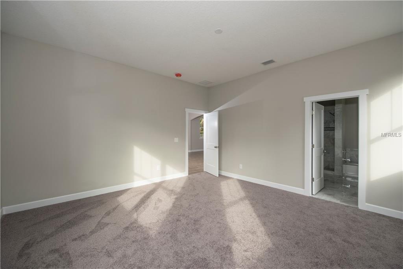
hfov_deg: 104.2
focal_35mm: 14
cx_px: 202
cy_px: 134
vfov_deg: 81.2
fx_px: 157
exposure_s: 1/100
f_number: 5.6
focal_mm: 14
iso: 400
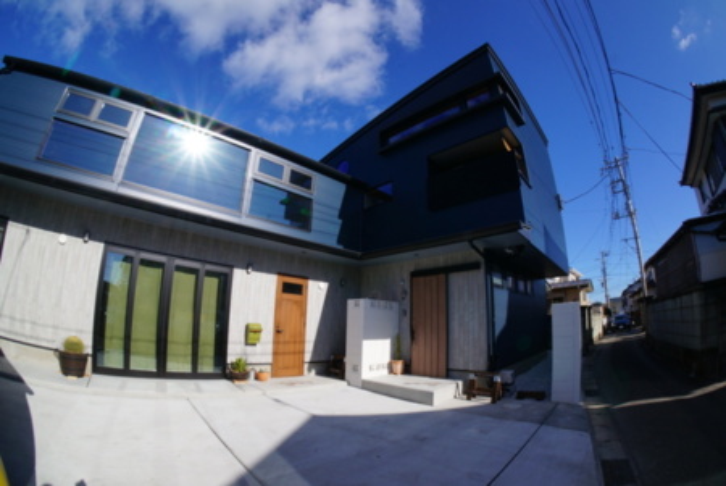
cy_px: 243
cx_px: 363
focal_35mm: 24
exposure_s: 1/60
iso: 100
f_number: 14
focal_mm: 16
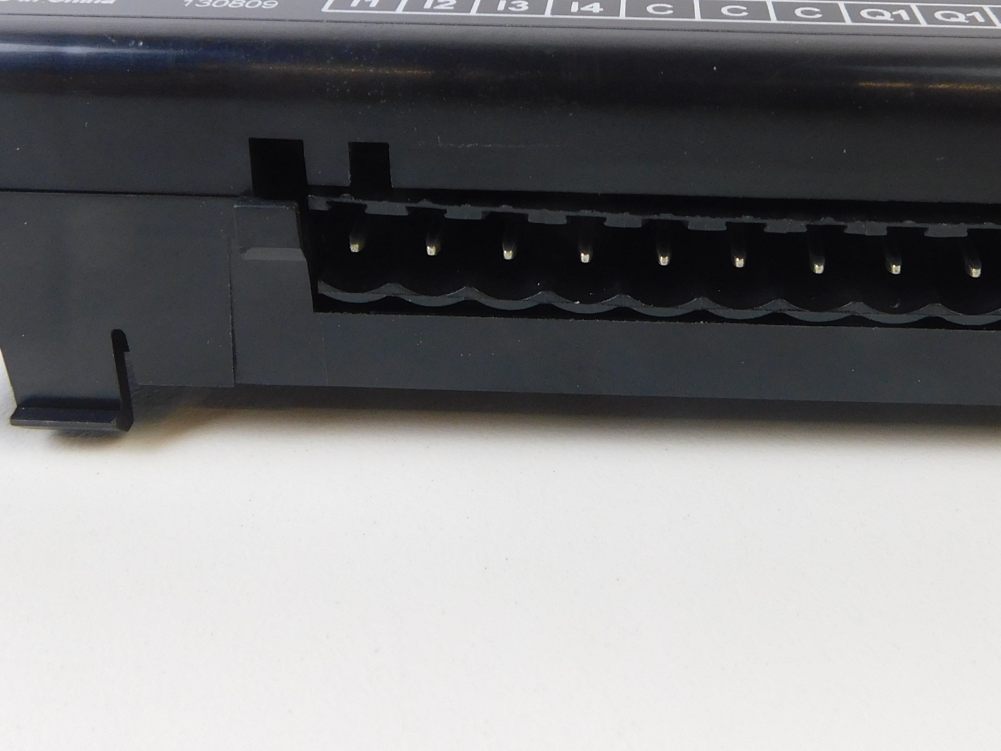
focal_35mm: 43
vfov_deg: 32.6
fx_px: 1244
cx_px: 605
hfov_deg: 43.6
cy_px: 146
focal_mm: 4
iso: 180
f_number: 3
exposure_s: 1/30
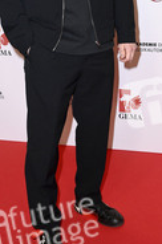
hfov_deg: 15.6
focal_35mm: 87
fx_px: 589
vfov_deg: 22.9
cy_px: 30
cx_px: 69
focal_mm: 40
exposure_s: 1/250
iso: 800
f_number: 5.6
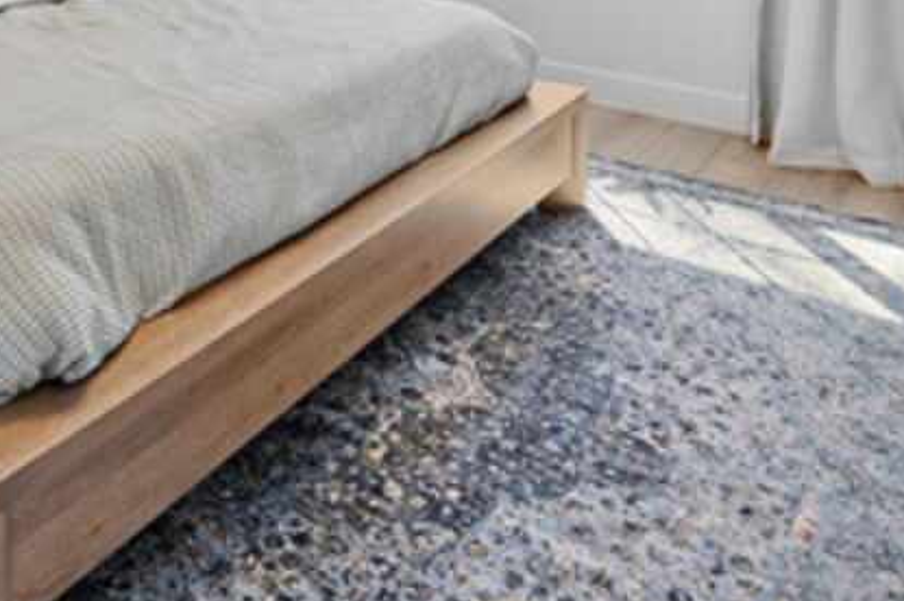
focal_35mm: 37
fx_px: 928
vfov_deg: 28.8
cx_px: 192
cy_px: -192
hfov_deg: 49.2
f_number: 8
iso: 200
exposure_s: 1/6
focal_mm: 12
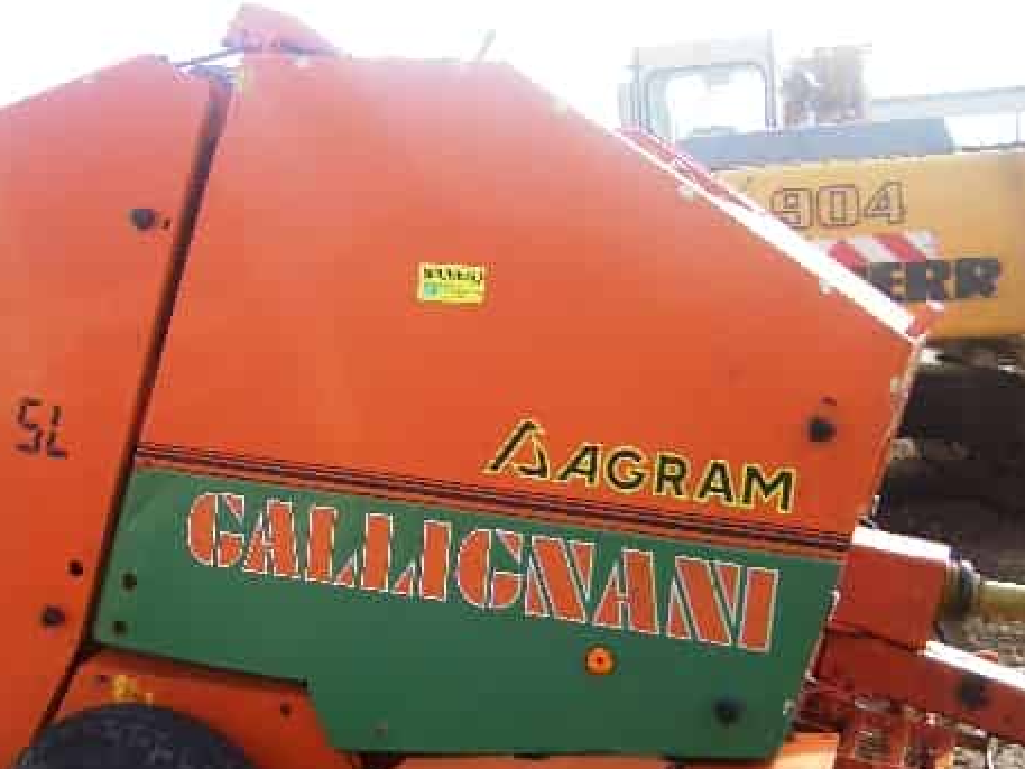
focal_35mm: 49
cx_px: 352
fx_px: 1451
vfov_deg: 29.5
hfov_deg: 38.5
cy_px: 495
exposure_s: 1/250
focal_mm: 5.8
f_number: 2.6
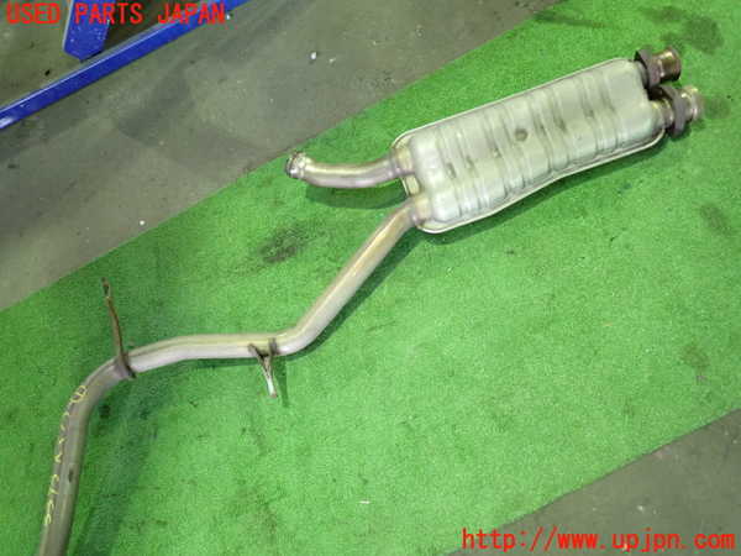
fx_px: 535
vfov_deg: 54.9
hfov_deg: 69.4
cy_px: 278
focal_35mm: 25
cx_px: 370
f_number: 2
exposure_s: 1/30
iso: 800
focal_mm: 4.5
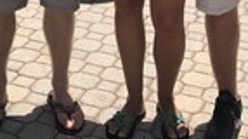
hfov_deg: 19.9
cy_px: -175
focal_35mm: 107
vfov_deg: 10.1
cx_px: 80
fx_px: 703
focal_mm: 3.99
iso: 20
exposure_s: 1/2227
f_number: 1.8
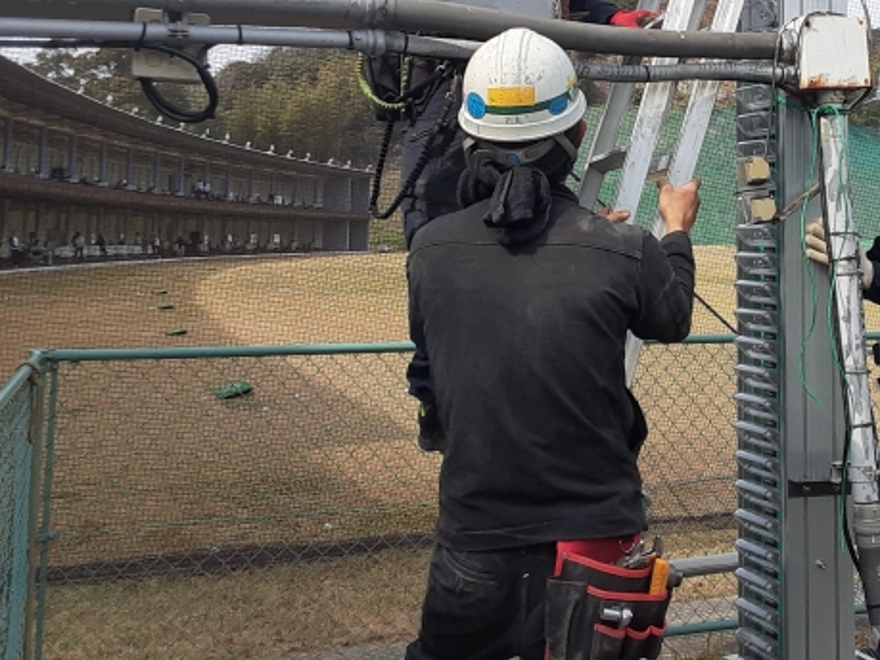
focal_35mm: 48
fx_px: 1220
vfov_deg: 29.6
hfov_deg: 38.3
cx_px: 690
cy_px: 136
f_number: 1.9
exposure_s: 1/1473
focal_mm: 2.91
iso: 40
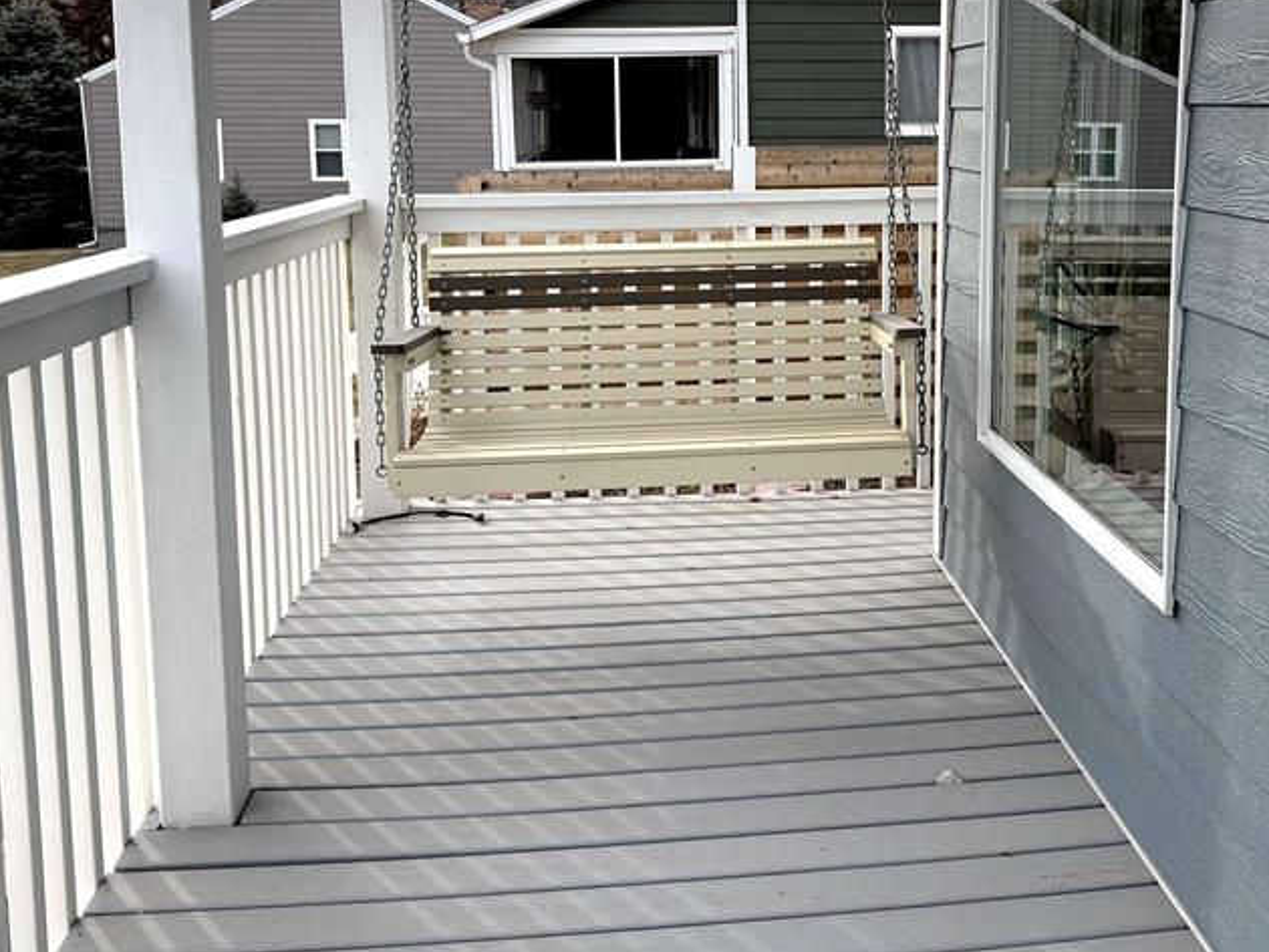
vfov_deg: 36.3
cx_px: 804
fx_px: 1430
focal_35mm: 39
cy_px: 280
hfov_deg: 47.4
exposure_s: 1/3145
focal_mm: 6.76
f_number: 1.78
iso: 100
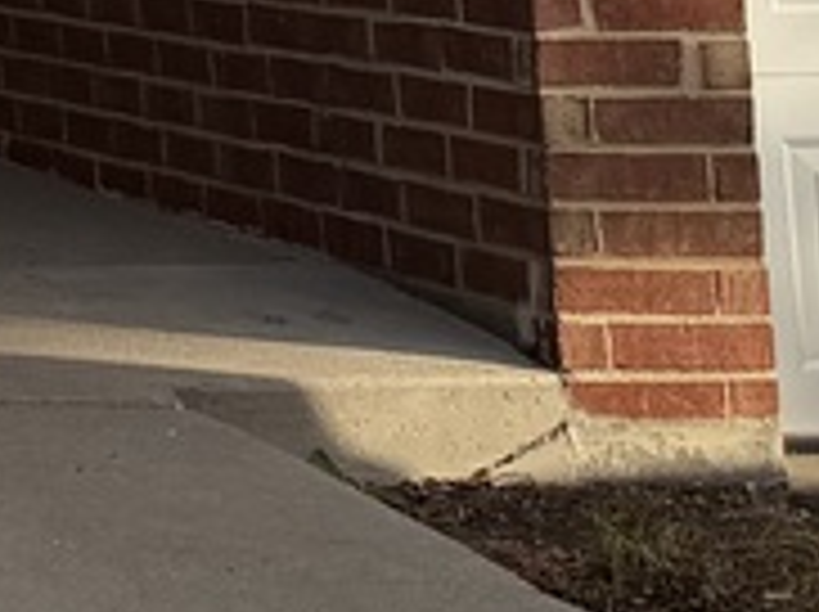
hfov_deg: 8.7
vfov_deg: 7.3
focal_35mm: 190
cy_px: -855
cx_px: -1580
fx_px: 4489
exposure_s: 1/4405
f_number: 1.78
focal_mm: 6.76
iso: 80
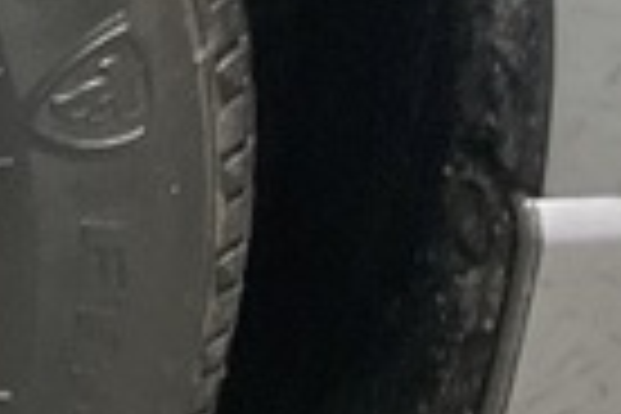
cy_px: 266
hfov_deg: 8.8
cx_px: -896
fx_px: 3622
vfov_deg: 6.5
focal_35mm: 210
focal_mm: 3
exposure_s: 1/60
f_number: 1.8
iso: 125
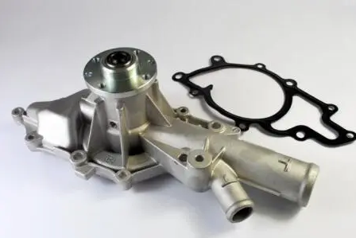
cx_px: 181
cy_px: 122
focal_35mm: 37
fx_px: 366
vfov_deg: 36.0
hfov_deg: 51.9
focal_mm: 24
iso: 200
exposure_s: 1/30
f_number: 10
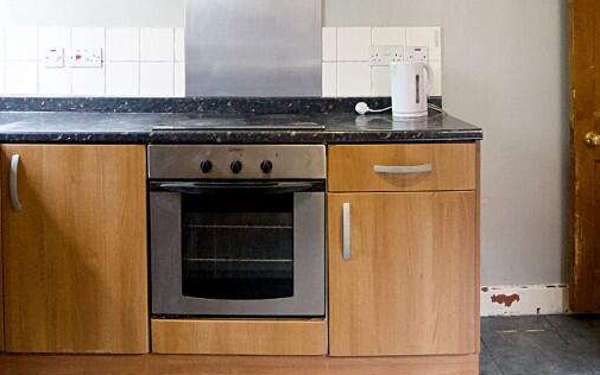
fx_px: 507
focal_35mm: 31
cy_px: 62
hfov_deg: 61.2
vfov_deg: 38.7
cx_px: 312
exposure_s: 1/160
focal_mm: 10
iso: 4000
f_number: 4
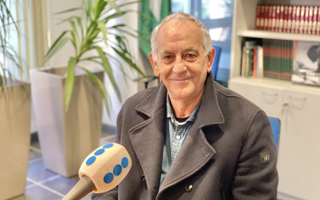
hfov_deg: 36.3
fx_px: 488
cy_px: 100
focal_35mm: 56
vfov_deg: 23.1
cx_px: 158
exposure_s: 1/33
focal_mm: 6
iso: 250
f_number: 2
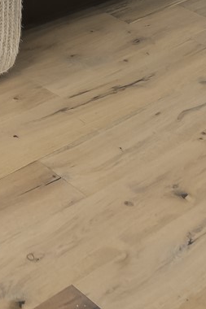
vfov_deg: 14.7
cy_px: -406
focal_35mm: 96
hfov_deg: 13.0
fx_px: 825
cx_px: -155
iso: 400
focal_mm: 19
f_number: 8
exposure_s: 1/2.5
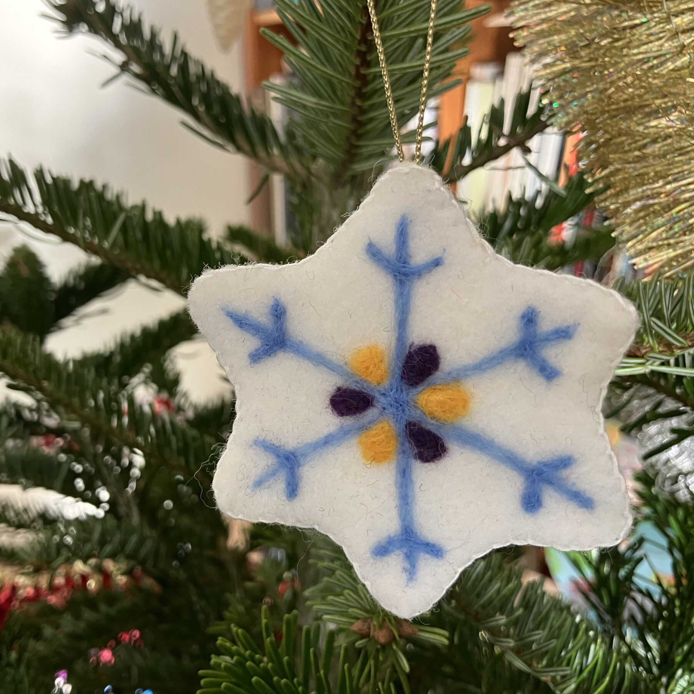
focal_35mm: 35
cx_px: 231
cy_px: 352
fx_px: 794
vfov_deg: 47.2
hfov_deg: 46.5
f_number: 1.8
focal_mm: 3.99
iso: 80
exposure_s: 1/70
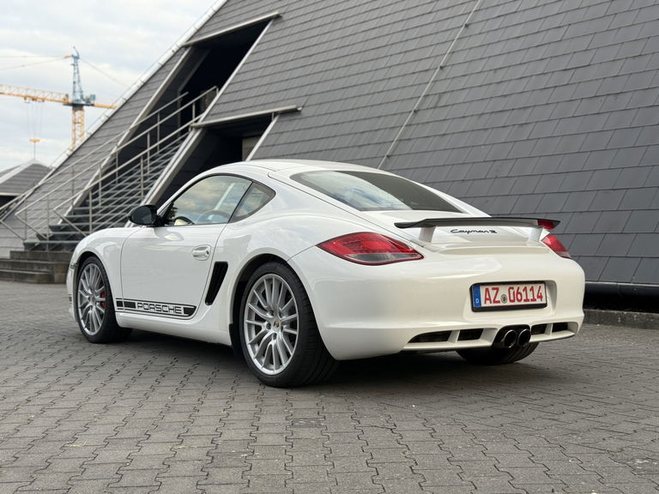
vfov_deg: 30.3
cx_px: 330
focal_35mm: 48
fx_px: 914
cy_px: 247
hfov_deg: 39.7
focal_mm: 6.76
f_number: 1.78
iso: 64
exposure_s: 1/615
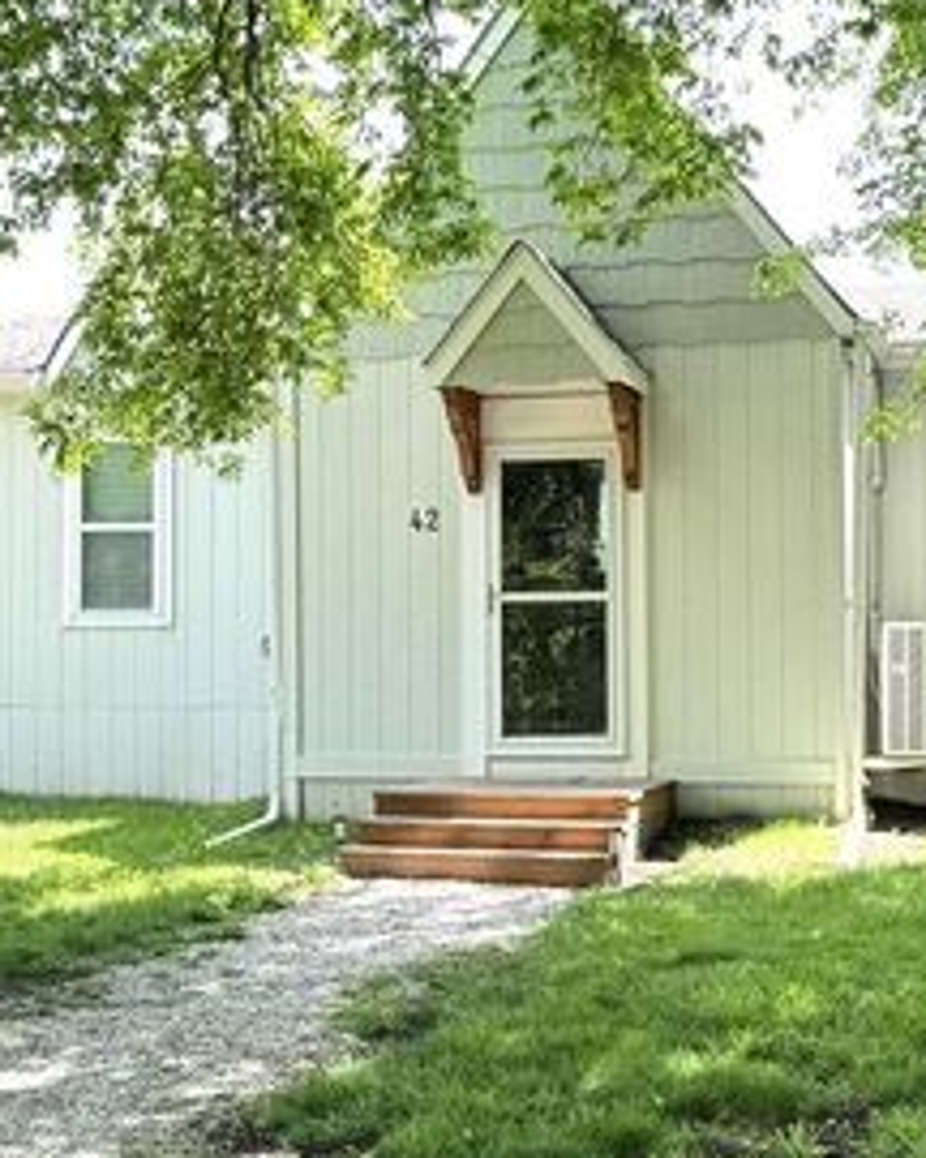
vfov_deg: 33.6
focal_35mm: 56
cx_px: 484
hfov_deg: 27.1
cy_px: 560
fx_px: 1918
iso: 80
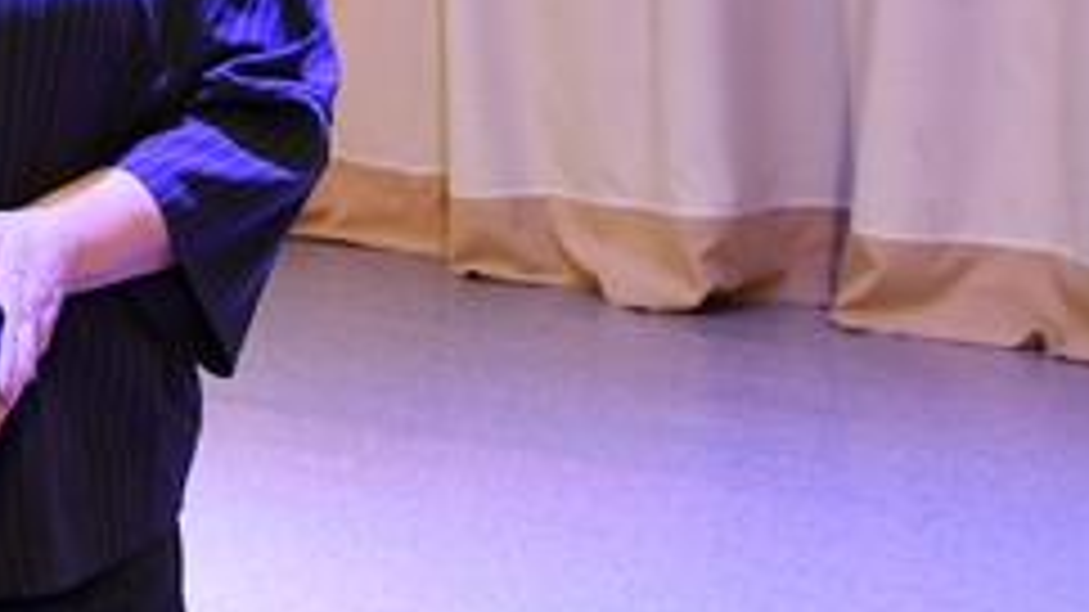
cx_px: -518
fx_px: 3002
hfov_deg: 18.4
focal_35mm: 104
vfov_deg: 11.5
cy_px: 29
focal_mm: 20
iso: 1400
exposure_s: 1/125
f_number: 2.8
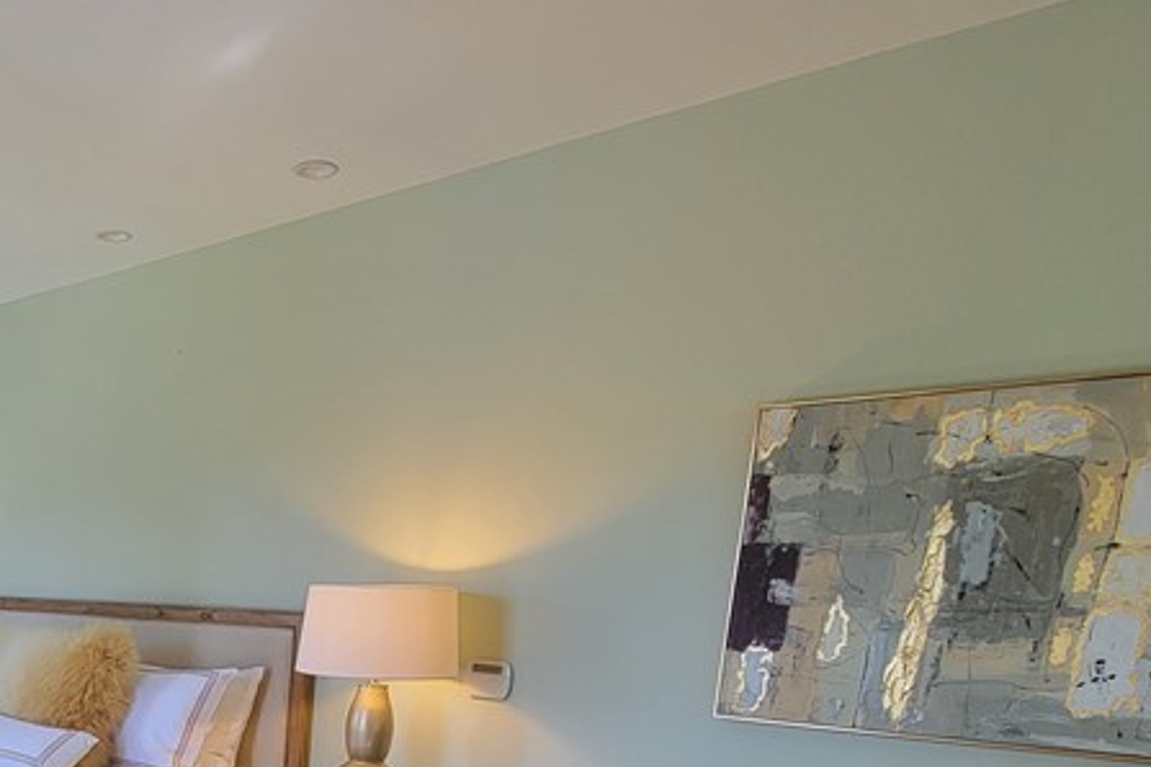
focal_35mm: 31
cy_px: 824
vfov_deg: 36.5
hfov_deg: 53.1
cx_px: 124
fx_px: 991
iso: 100
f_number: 2.2
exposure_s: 1/59
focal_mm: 2.2
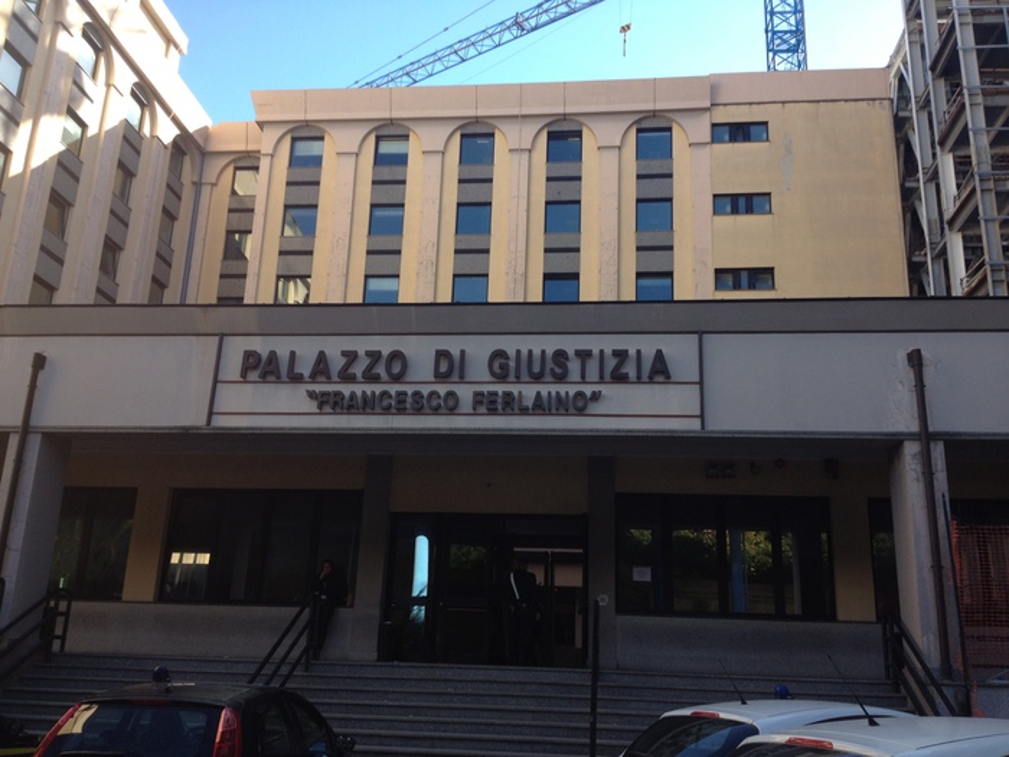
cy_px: 378
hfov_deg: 52.6
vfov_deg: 40.7
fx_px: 1020
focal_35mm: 35
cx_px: 504
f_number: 2.4
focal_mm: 4.28
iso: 50
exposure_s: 1/412
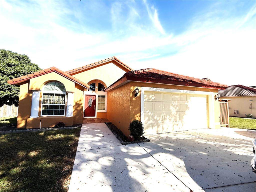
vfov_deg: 85.7
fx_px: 104
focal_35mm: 14
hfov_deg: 102.1
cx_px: 128
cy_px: 96
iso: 50
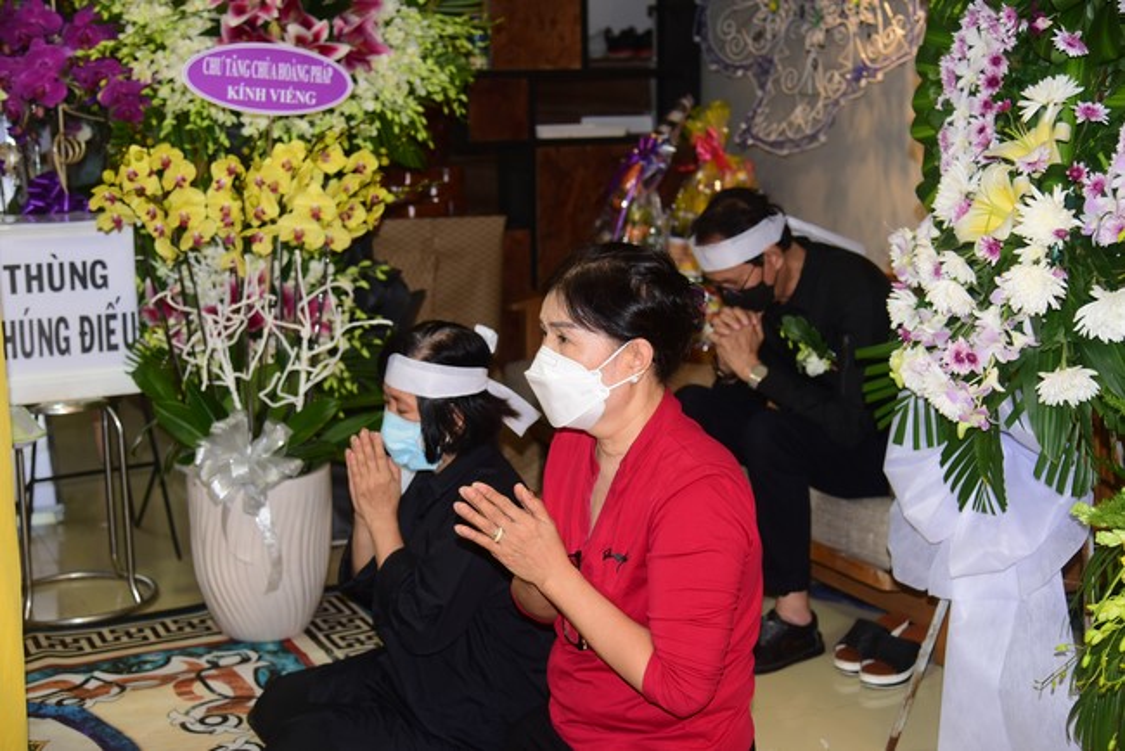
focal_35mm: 50
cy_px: 376
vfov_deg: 27.0
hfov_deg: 39.6
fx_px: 1563
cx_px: 562
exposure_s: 1/60
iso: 500
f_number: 4
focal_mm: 50
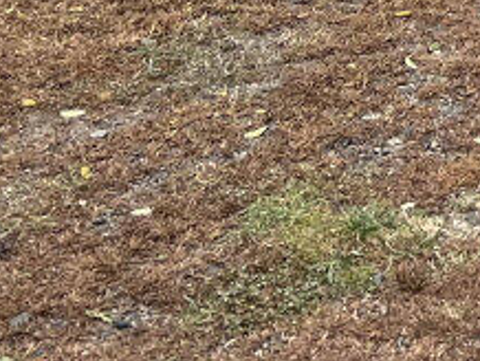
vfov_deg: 8.1
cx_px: 1023
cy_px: -687
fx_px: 2207
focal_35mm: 159
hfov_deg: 11.0
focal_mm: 5.7
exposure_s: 1/293
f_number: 1.5
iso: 40
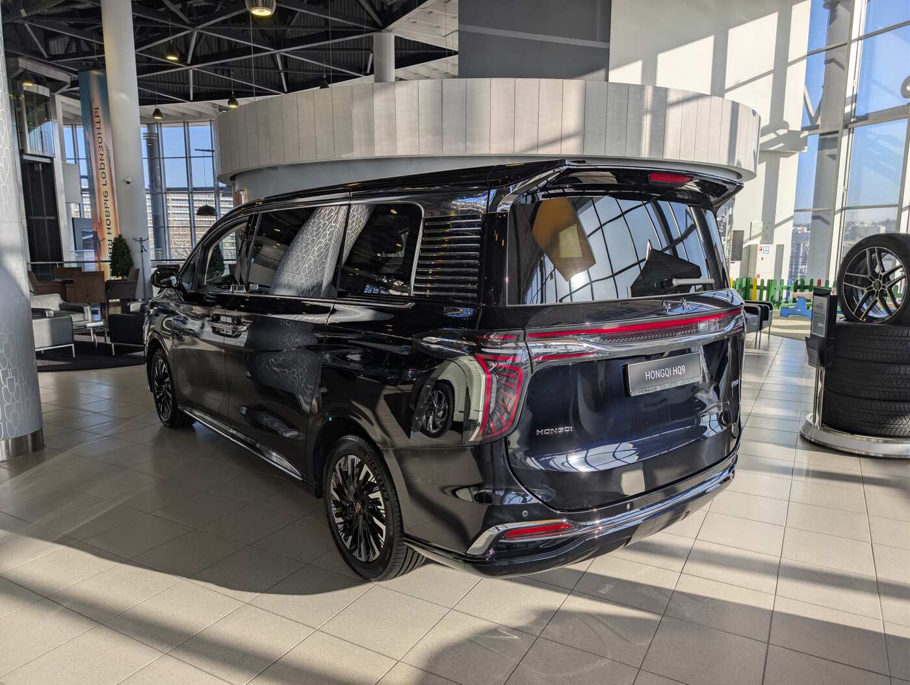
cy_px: 342
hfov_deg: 71.5
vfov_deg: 56.9
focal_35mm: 24
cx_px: 455
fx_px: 632
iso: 19
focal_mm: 6.9
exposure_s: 1/513
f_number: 1.68
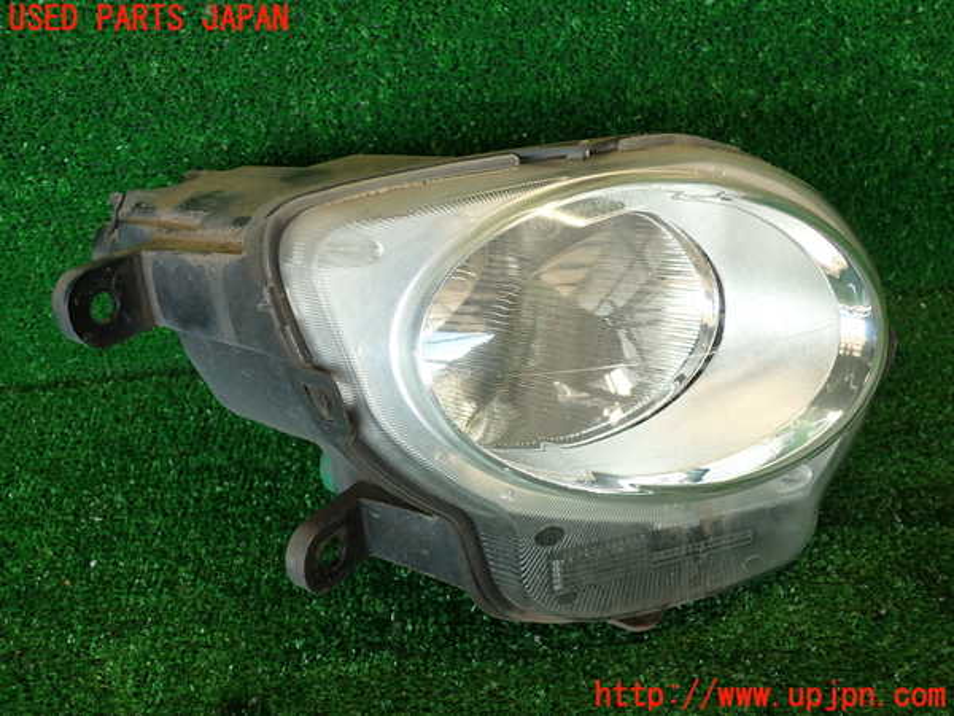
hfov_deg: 56.8
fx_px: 882
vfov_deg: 44.2
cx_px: 477
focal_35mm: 32
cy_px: 358
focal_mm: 5.79
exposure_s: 1/60
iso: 125
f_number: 2.4
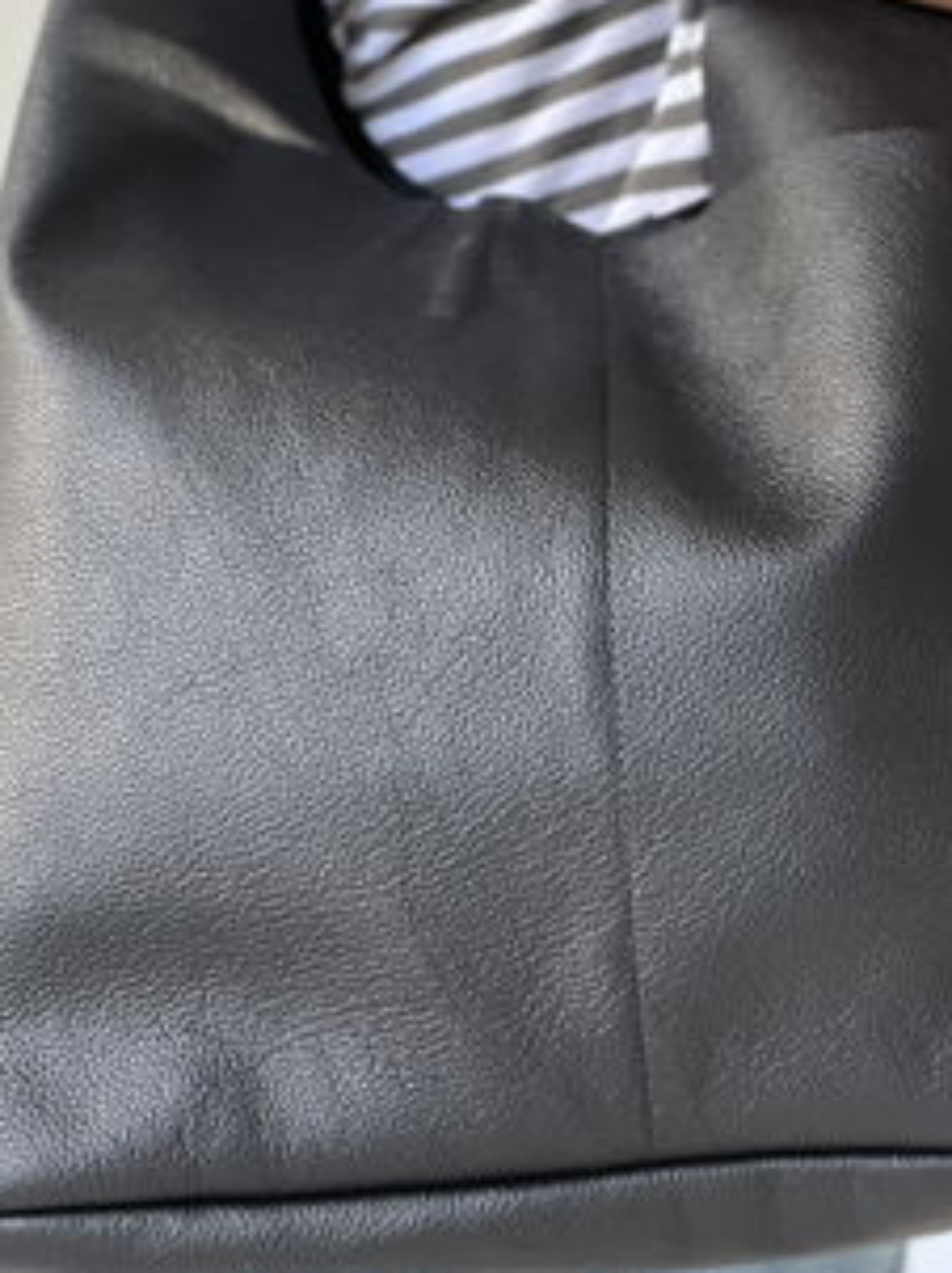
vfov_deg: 35.6
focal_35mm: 53
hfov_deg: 27.4
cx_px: 552
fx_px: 1946
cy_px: 369
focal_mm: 2.71
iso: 125
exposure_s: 1/60
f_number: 2.2
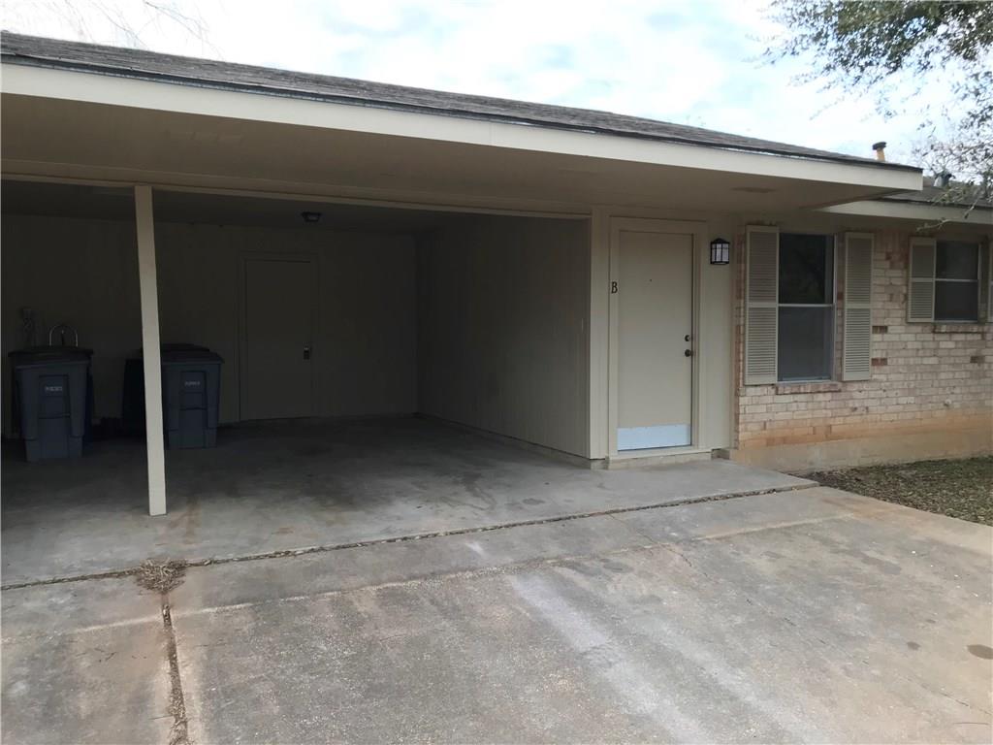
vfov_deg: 49.7
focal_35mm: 28
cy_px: 372
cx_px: 496
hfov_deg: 63.4
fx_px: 803
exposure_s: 1/120
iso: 32
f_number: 1.8
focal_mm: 3.99
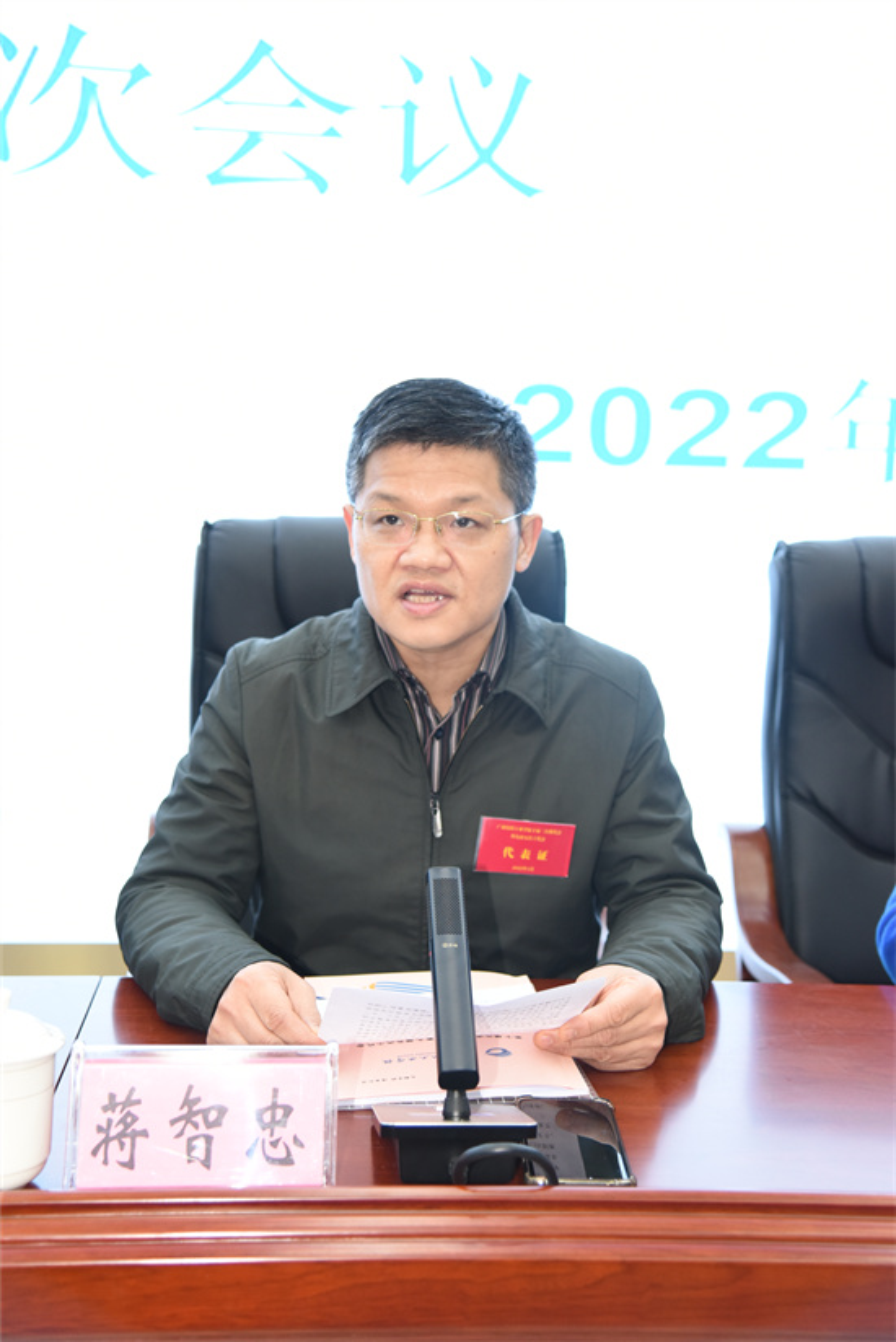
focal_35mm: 50
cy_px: 671
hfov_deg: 27.0
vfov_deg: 39.6
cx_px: 448
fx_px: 1865
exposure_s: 1/80
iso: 1600
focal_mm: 50
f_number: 4
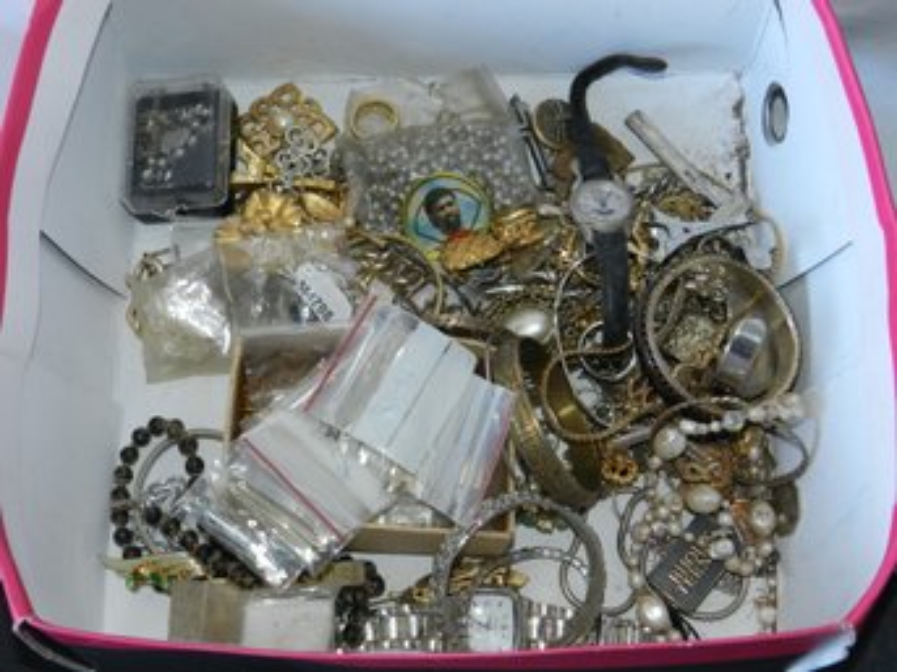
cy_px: 336
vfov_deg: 27.5
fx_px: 1373
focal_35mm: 53
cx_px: 448
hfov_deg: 36.2
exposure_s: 1/30
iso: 200
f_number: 4.4
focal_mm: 9.4
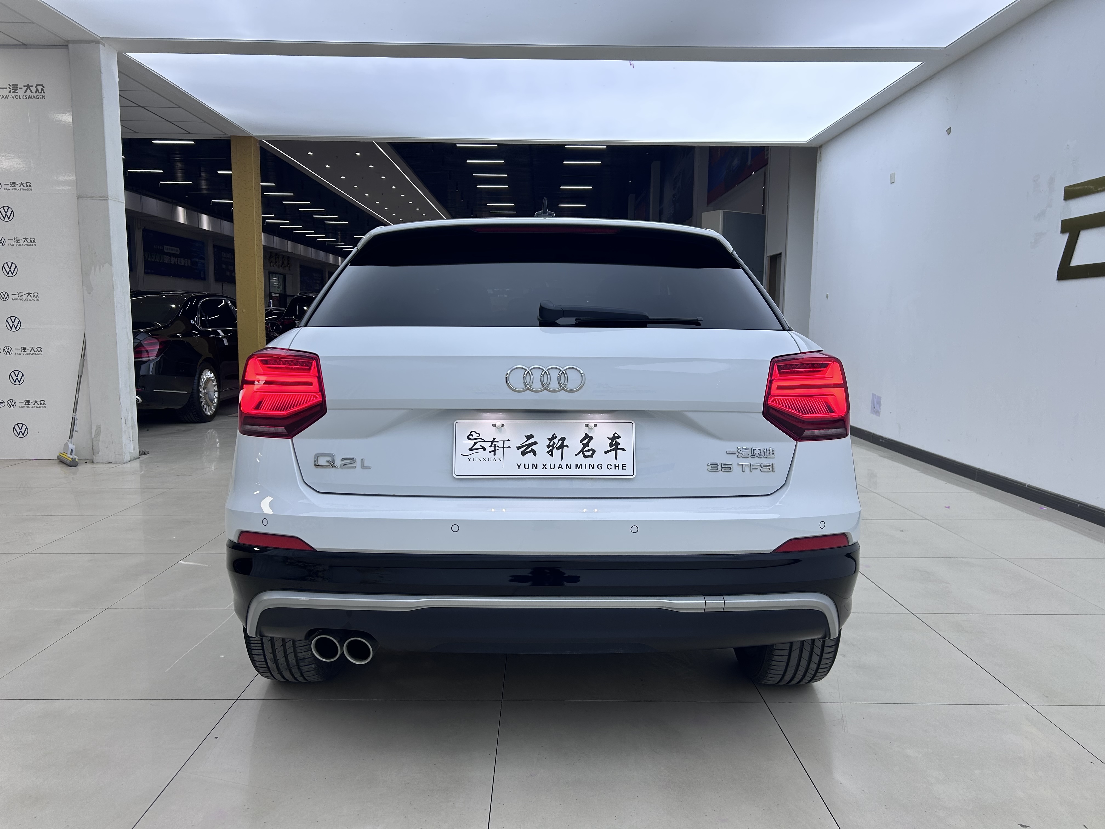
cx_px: 552
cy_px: 414
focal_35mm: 26
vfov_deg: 53.1
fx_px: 830
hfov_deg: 67.3
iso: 32
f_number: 1.5
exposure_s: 1/138
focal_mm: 5.7
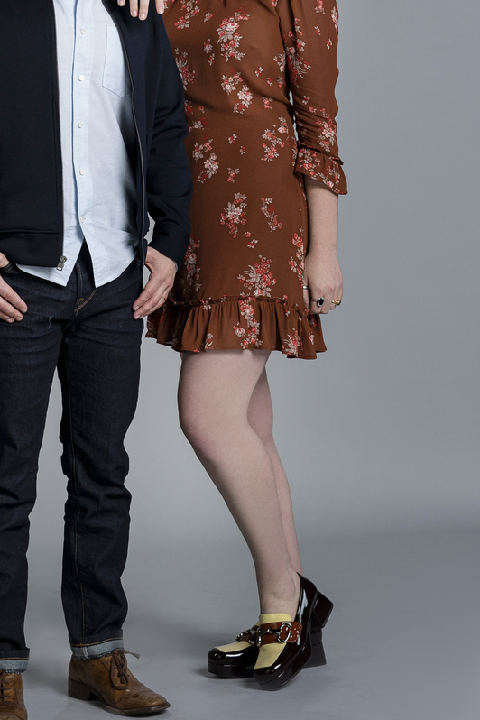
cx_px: 143
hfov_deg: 12.0
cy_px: 247
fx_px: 2280
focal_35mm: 114
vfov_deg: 17.9
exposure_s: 1/125
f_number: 7.1
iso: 400
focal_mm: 79
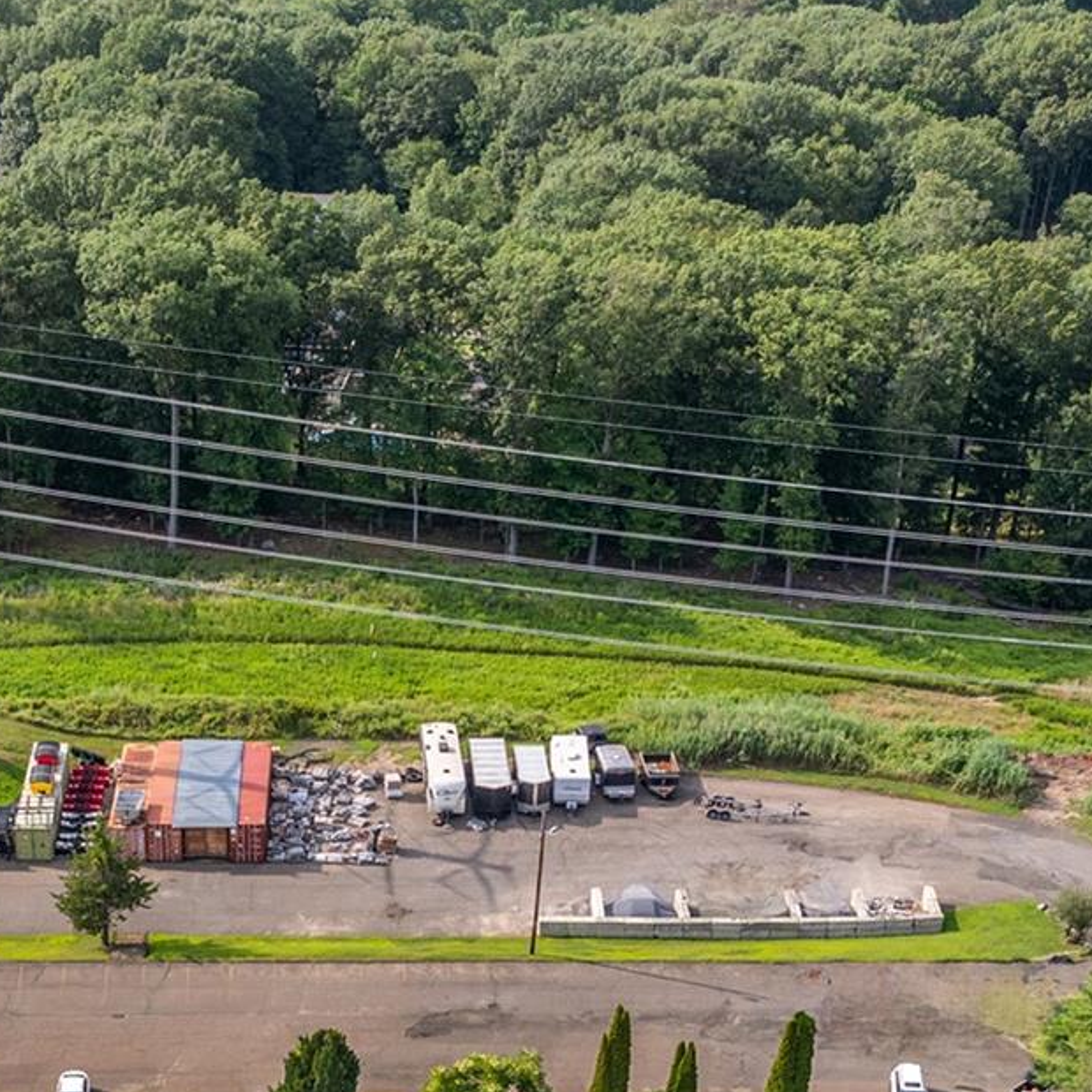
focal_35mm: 70
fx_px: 2498
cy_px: 1162
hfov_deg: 24.5
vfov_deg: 23.3
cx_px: 314
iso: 160
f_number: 2.8
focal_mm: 12.29
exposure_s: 1/1250
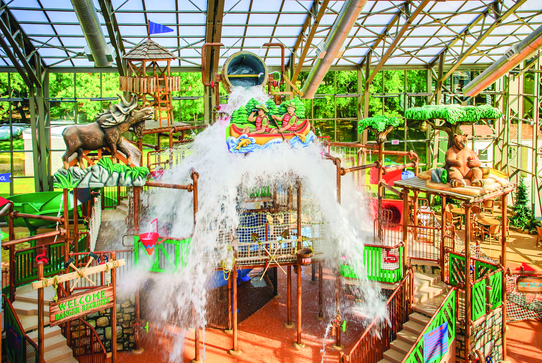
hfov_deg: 53.1
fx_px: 543
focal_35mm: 36
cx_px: 271
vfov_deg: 37.0
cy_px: 182
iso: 100
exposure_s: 1/100
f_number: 5
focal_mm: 24
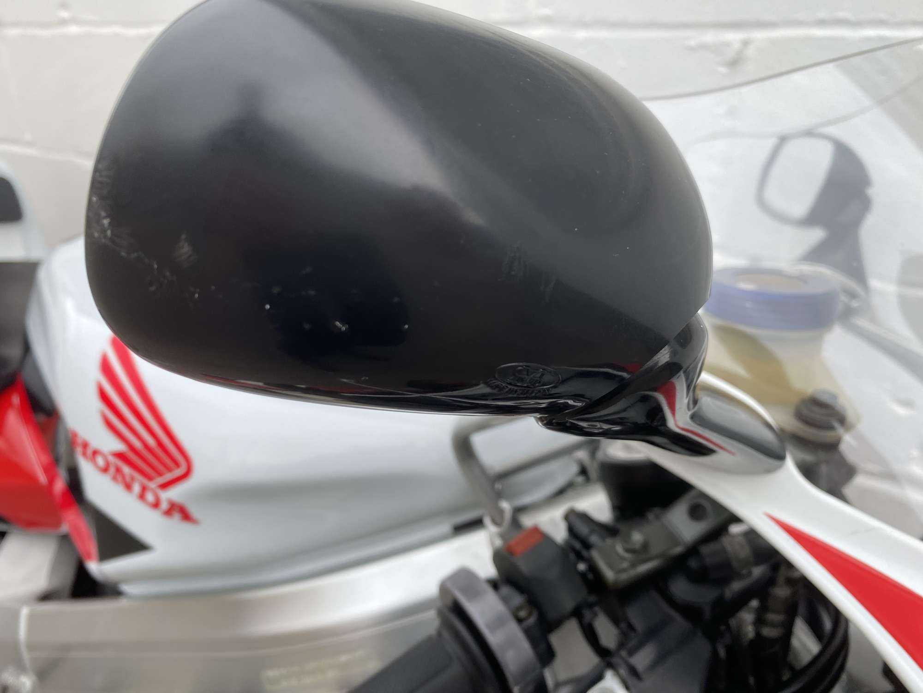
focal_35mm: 26
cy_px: 346
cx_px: 462
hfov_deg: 67.3
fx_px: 693
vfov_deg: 53.1
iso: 32
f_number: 1.8
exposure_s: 1/456
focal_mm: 4.25
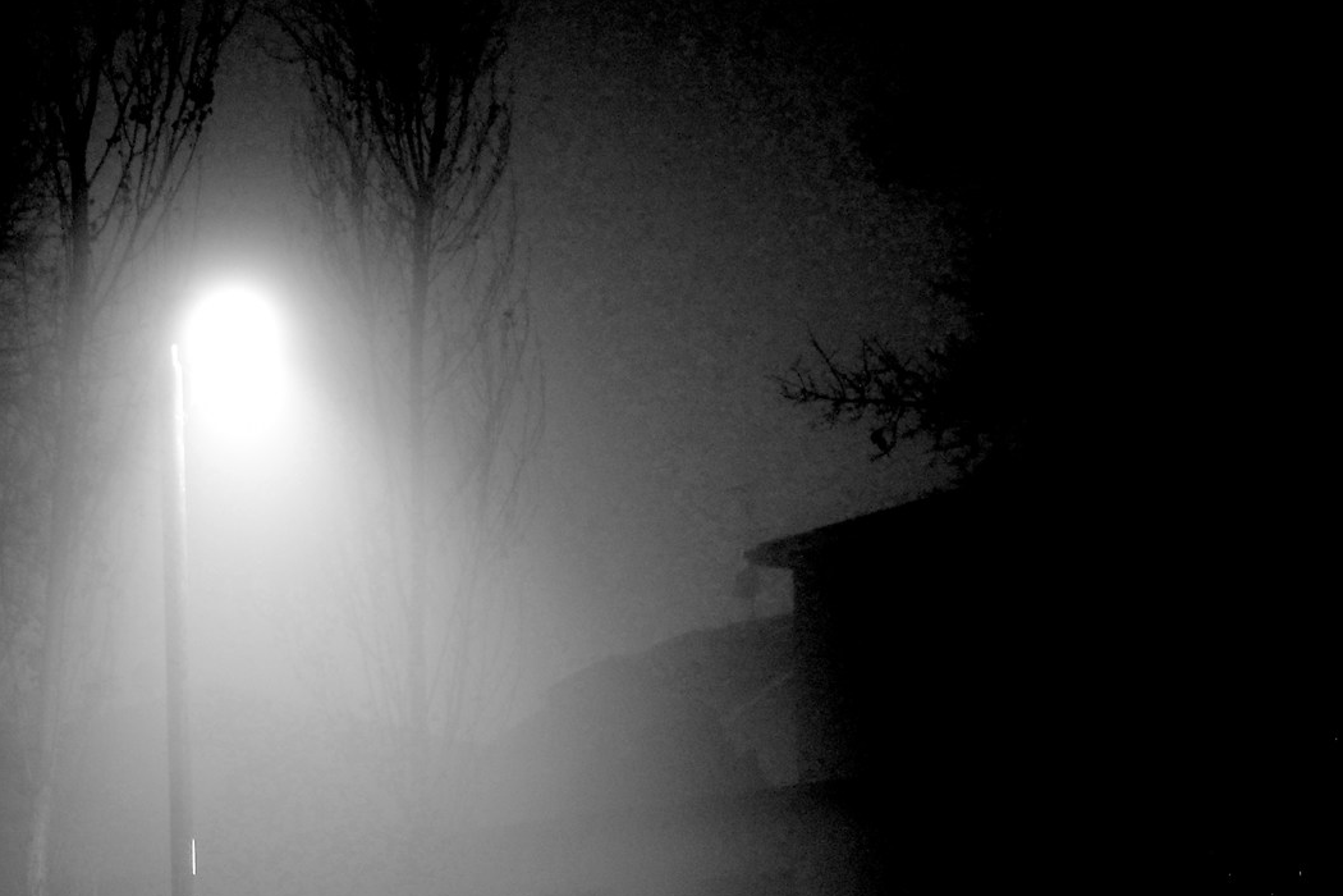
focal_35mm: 48
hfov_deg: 39.3
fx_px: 1791
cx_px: 244
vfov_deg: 26.5
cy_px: 914
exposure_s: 2
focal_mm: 14
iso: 200
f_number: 2.8
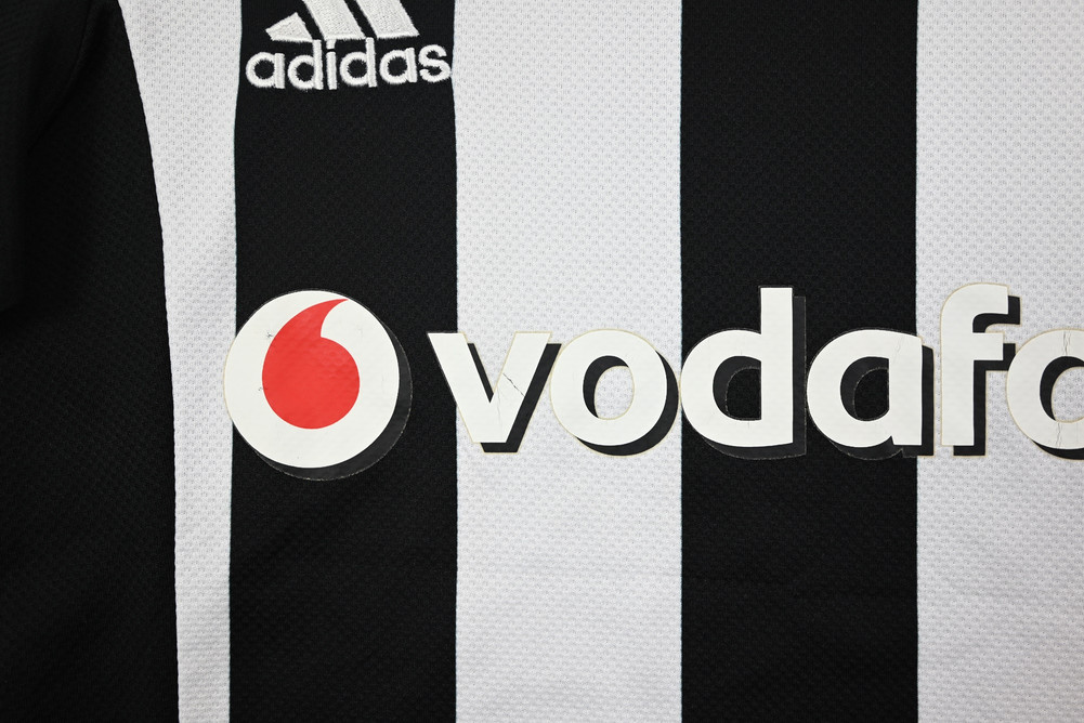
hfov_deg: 59.5
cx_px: 542
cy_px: 362
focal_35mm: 32
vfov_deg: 41.7
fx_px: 949
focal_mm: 31.5
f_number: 4.8
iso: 200
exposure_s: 1/125
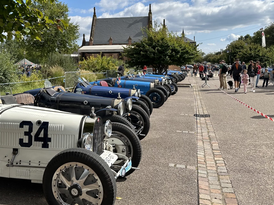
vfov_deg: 39.2
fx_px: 285
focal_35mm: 36
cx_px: 97
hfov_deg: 50.7
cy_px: 68
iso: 80
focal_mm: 6.86
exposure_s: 1/4348
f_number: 1.78
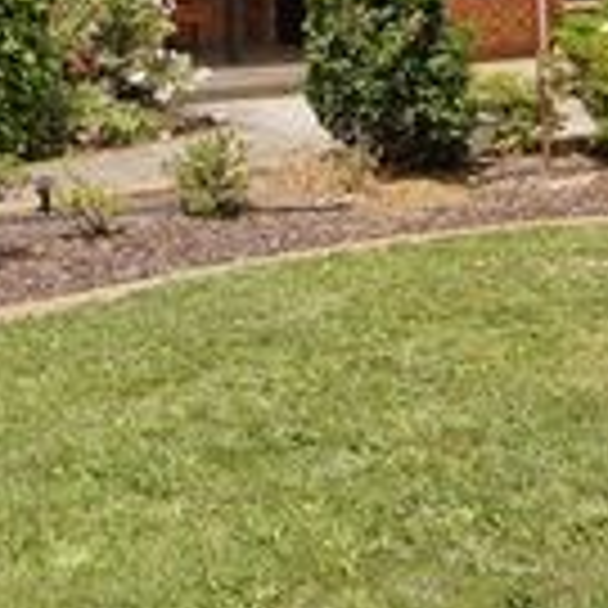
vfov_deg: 22.7
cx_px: 9
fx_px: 1411
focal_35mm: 71
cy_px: -88
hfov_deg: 23.4
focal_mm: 16
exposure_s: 1/320
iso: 100
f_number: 6.3
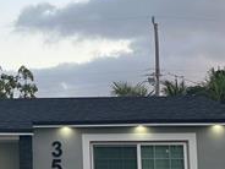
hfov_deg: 16.6
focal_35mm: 113
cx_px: -49
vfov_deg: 13.1
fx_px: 734
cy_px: 96
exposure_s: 1/558
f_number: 1.6
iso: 50
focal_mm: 5.1
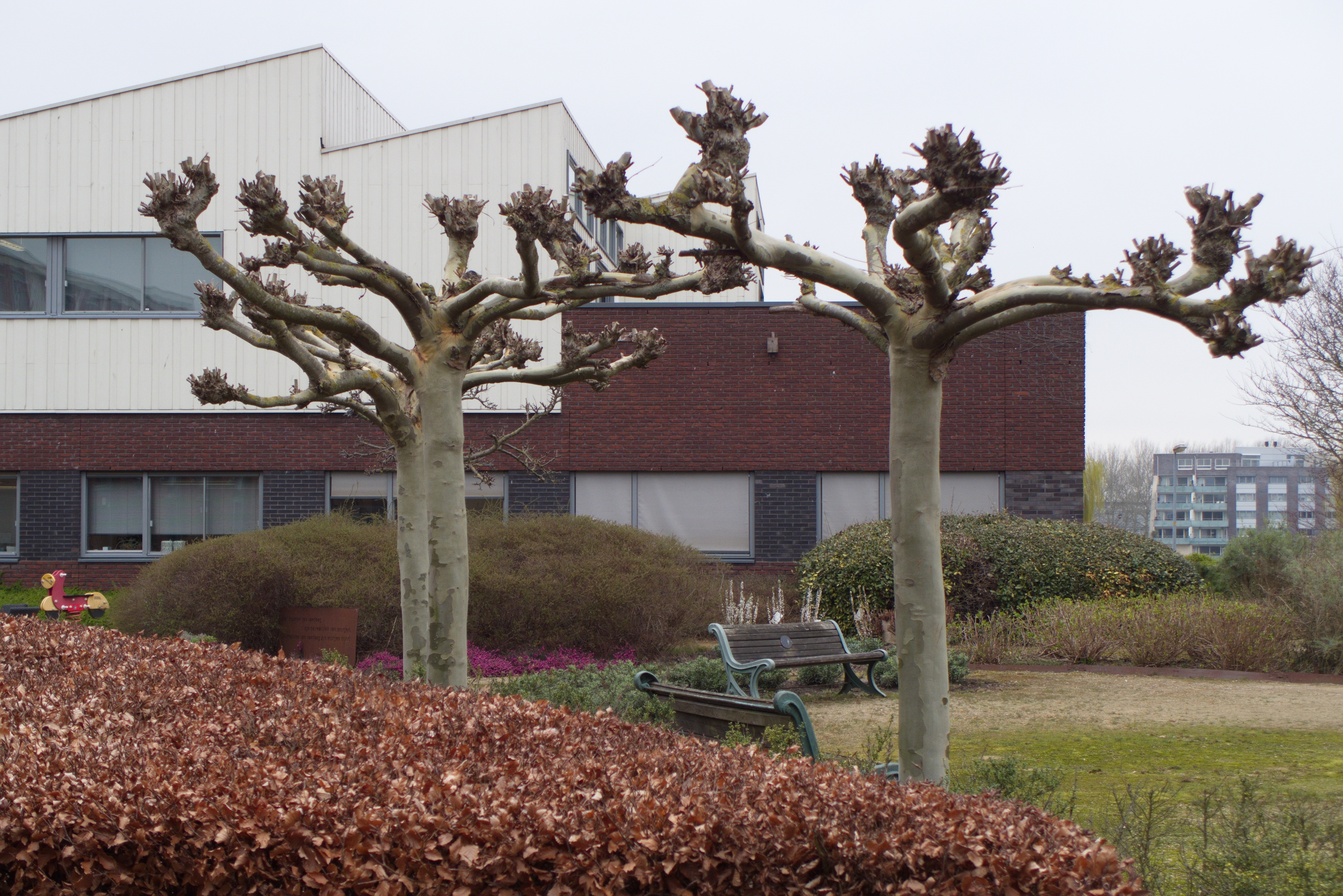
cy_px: 448
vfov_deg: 19.5
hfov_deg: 28.8
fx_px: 2612
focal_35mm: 70
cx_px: 672
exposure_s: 1/500
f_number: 2.8
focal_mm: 13.7
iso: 80
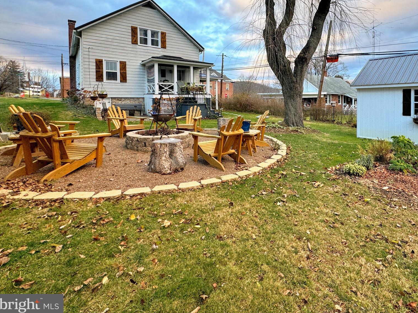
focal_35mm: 19
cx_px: 278
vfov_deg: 66.8
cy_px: 104
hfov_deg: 81.9
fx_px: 229
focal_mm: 2.22
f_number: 2.2
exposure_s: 1/99
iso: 64
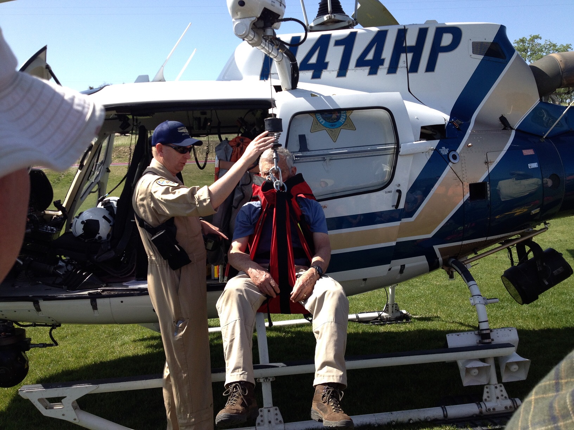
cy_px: 215
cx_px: 287
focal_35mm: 35
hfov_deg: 52.6
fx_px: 580
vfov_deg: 40.7
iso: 50
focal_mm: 4.28
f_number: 2.4
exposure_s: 1/1104
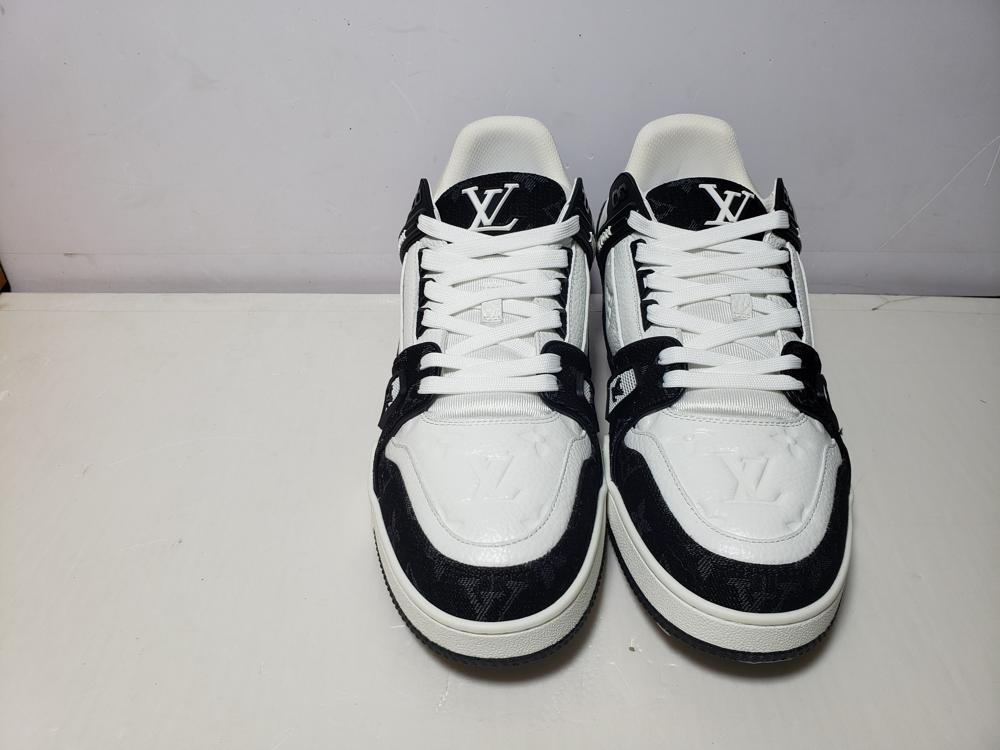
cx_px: 500
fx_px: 751
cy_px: 375
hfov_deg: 67.3
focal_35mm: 26
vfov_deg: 53.1
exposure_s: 1/292
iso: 50
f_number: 2.4
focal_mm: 4.3
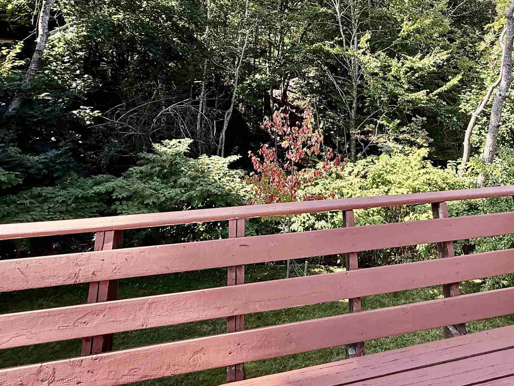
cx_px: 351
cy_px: 100
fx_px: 371
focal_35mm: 25
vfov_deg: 52.6
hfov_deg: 67.1
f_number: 2.2
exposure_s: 1/340
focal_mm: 2.22
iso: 64
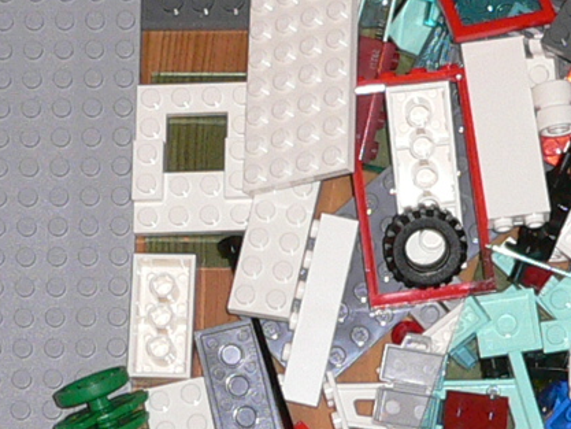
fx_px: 2838
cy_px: 225
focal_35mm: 172
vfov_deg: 8.6
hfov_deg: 11.4
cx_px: 533
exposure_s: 1/60
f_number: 2.8
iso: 100
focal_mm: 5.8
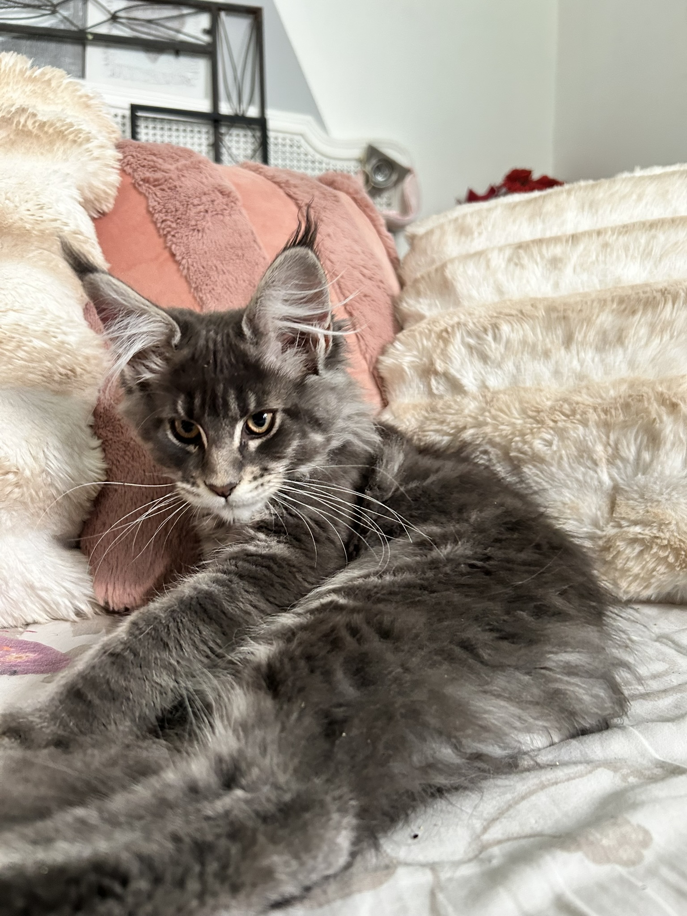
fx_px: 688
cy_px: 458
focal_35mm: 26
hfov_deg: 53.1
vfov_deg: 67.3
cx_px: 344
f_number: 1.5
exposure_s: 1/60
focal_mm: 5.7
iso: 250
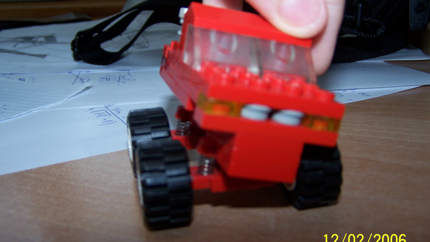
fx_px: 479
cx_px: 212
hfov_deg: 48.4
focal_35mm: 42
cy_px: 120
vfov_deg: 28.3
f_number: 2.8
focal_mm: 6.3
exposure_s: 1/60
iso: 80
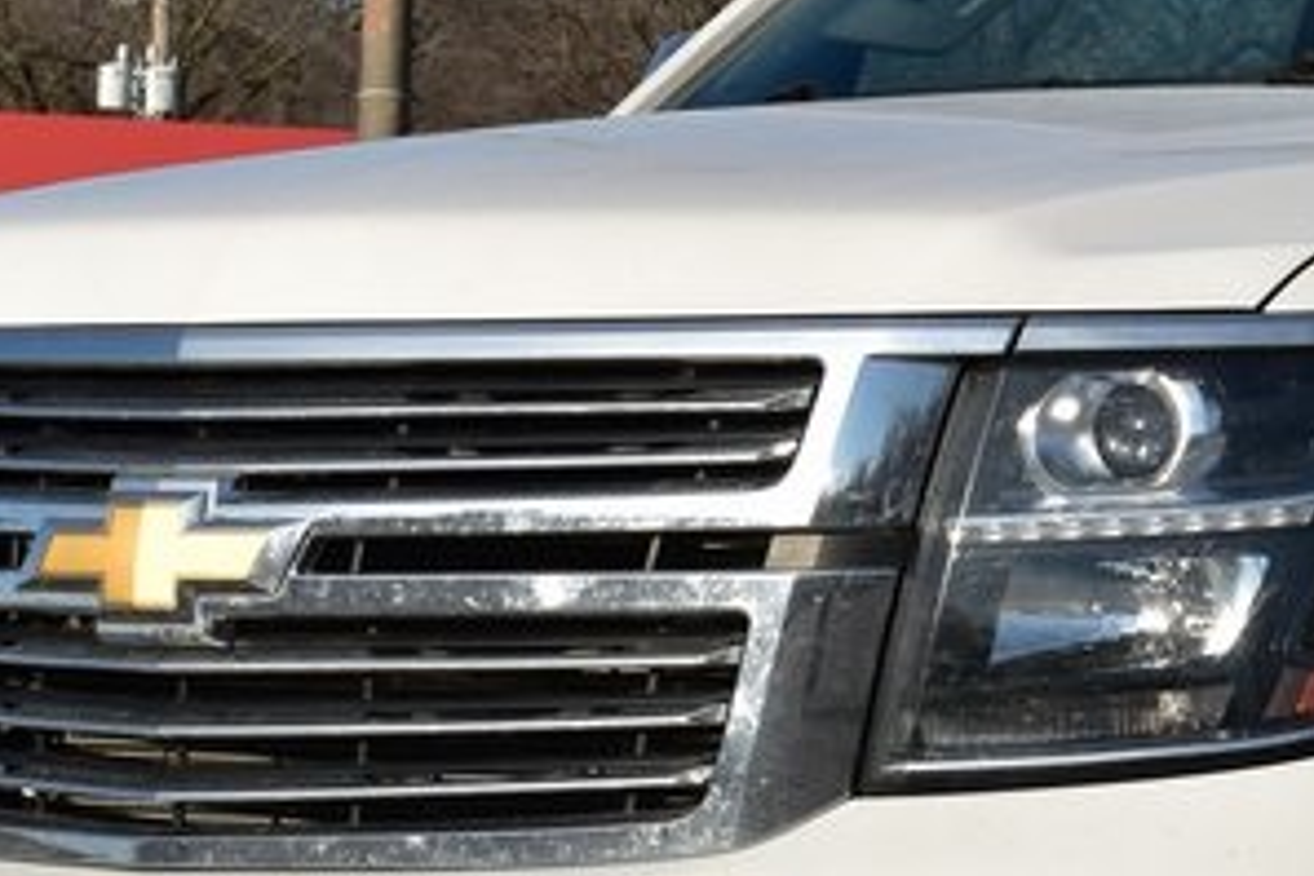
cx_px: 1721
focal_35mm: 217
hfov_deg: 9.3
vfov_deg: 6.3
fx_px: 7920
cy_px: 551
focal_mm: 42
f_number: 11
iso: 360
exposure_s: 1/500
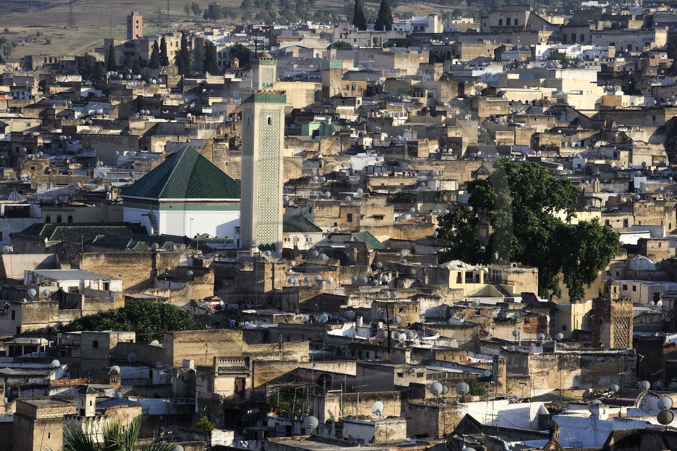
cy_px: 226
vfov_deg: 8.6
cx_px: 338
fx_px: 3008
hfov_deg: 12.8
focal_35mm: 160
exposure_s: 1/320
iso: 200
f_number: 8
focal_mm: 160
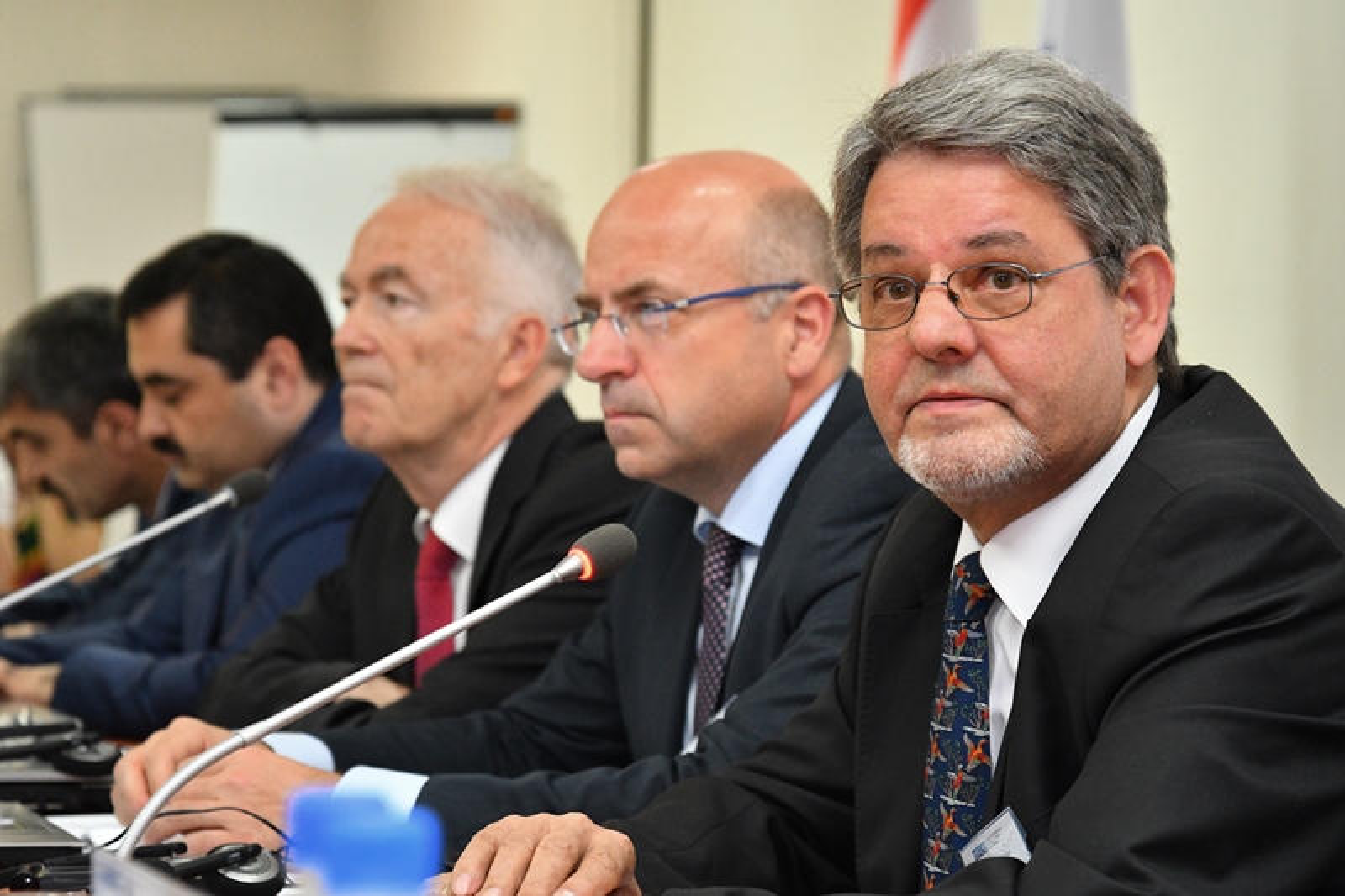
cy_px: 448
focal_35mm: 128
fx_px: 4762
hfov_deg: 16.1
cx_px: 672
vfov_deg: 10.7
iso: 3200
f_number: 4.5
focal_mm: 85
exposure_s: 1/80
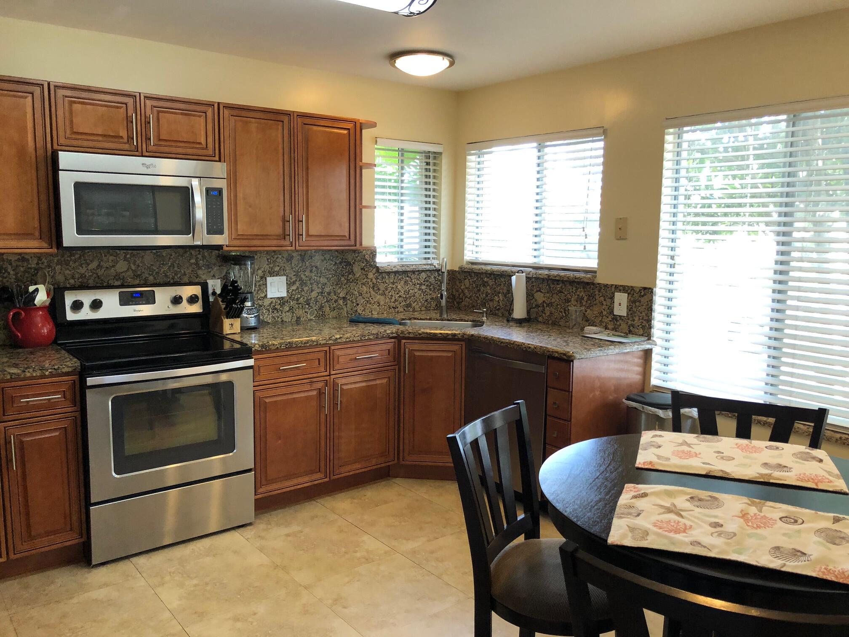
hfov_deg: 63.4
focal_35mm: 28
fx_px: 687
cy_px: 318
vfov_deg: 49.7
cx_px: 424
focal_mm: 4
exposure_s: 1/30
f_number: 1.8
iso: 32
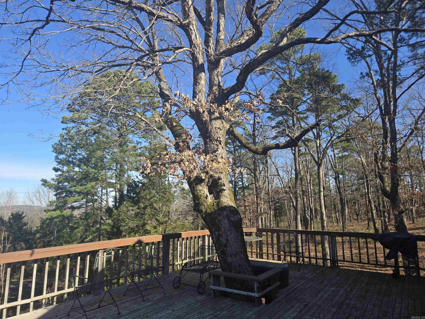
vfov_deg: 58.9
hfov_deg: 73.9
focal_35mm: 23
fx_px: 282
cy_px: 160
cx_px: 212
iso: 25
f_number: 1.8
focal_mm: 5.4
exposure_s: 1/711
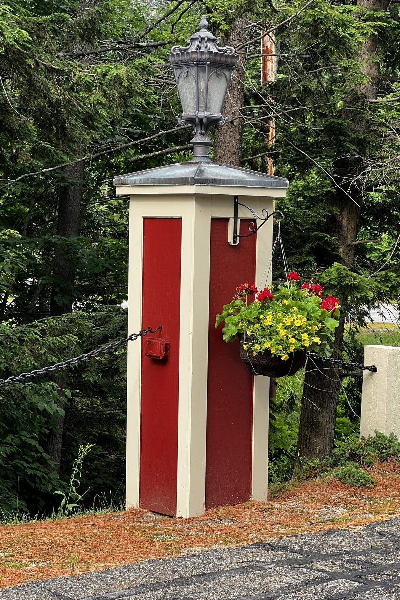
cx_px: 193
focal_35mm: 81
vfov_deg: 25.1
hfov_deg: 16.9
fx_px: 1350
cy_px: 298
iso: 64
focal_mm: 9
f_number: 2.8
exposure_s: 1/99
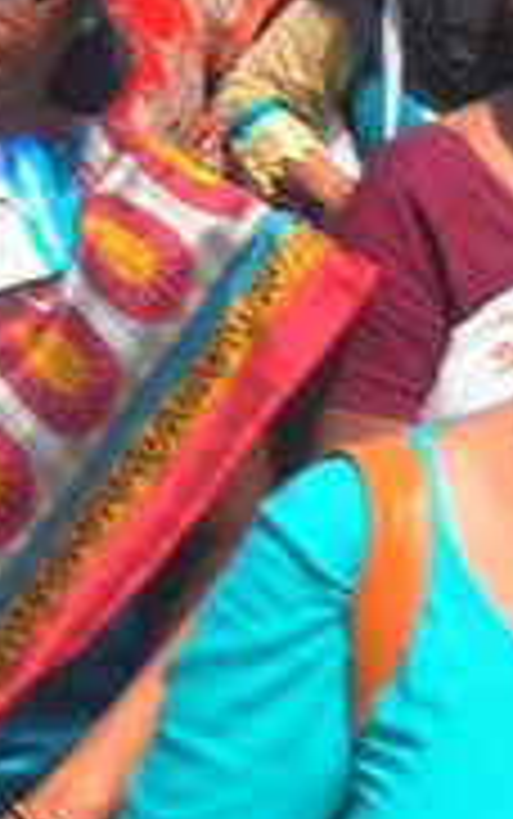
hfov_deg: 7.1
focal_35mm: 181
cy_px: 457
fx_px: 4048
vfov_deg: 11.6
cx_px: -252
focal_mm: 27
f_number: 9
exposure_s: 1/250
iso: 200
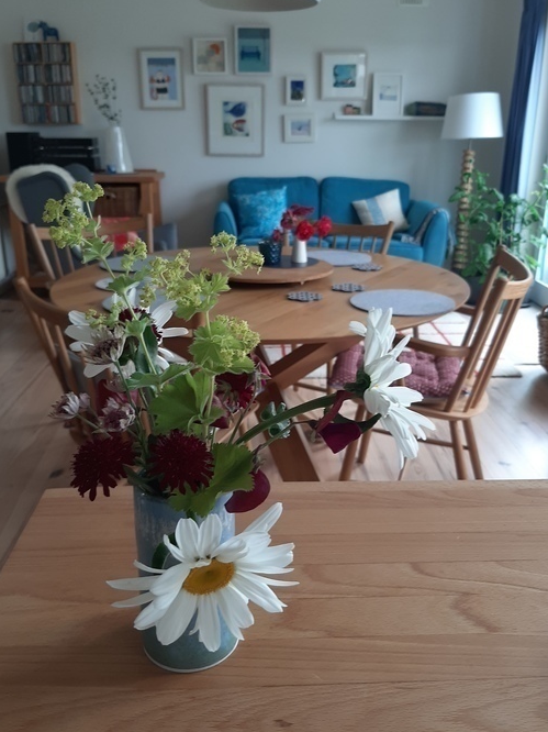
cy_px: 364
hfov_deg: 46.8
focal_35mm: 30
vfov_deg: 60.0
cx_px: 277
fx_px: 634
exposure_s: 1/50
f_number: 1.7
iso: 40
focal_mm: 3.93
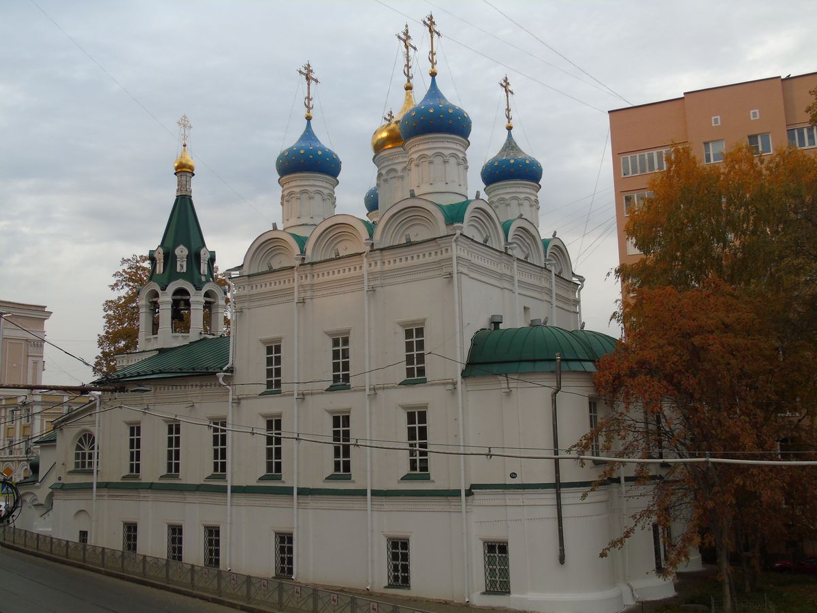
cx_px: 408
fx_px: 802
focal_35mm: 34
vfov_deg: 41.8
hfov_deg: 54.0
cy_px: 306
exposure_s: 1/100
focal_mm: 6.1
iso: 80
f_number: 3.8
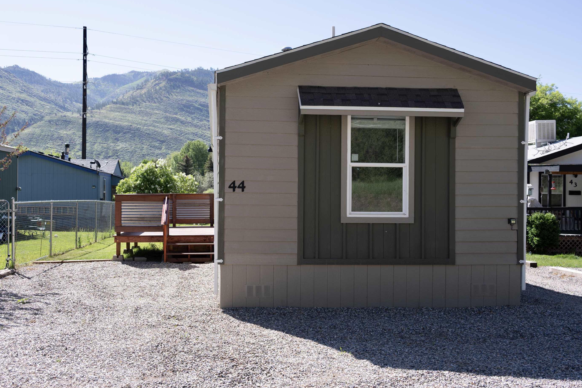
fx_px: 614
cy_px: 187
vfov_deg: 35.0
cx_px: 270
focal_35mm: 38
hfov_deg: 50.7
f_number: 5.6
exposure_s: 1/250
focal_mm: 34
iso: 110
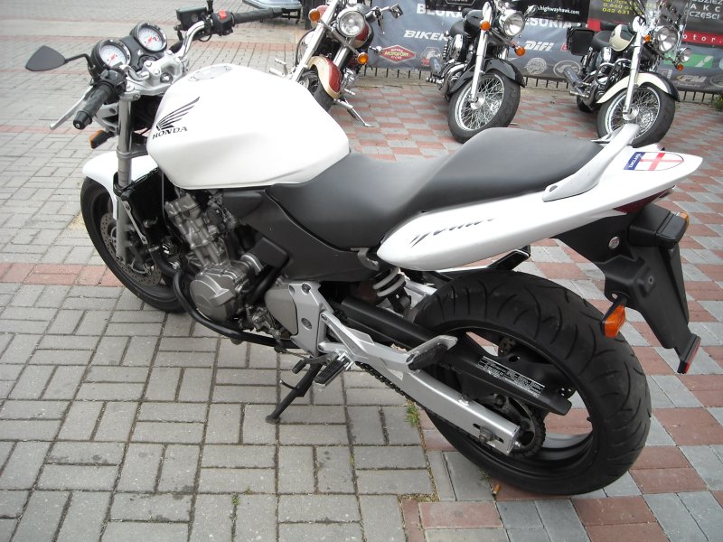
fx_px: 731
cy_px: 271
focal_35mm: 35
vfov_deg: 40.7
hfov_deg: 52.6
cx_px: 362
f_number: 2.8
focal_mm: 5.7
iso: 64
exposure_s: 1/168
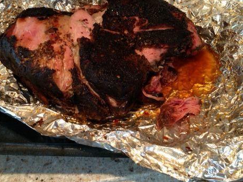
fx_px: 323
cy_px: 65
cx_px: 116
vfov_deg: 31.3
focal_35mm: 46
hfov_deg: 41.2
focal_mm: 4.13
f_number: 2.4
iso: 125
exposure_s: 1/20
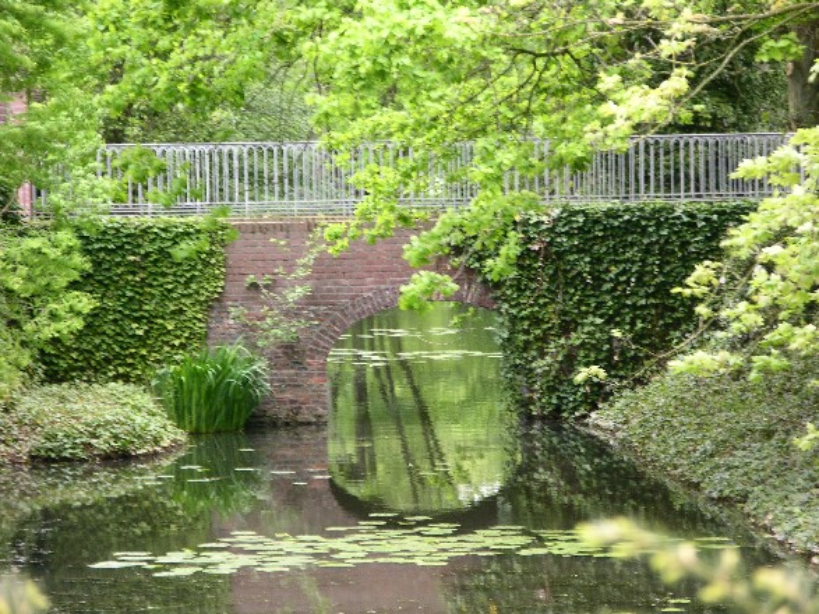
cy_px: 307
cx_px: 410
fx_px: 4967
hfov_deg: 9.4
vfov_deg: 7.1
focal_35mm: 210
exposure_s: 1/18.8
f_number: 4.1
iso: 50
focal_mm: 52.4
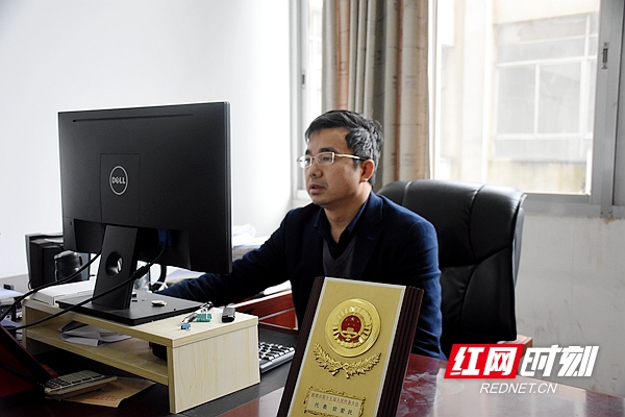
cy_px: 208
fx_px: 677
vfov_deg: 34.2
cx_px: 312
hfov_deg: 49.6
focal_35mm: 39
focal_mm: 26
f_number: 4
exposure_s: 1/160
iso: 2000
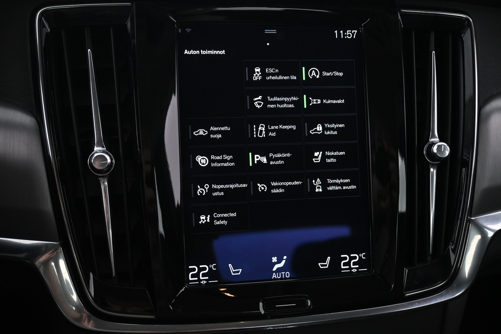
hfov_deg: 52.2
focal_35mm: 37
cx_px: 250
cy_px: 167
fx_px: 511
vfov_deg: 36.2
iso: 2500
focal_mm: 24.5
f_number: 4.2
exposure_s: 1/40
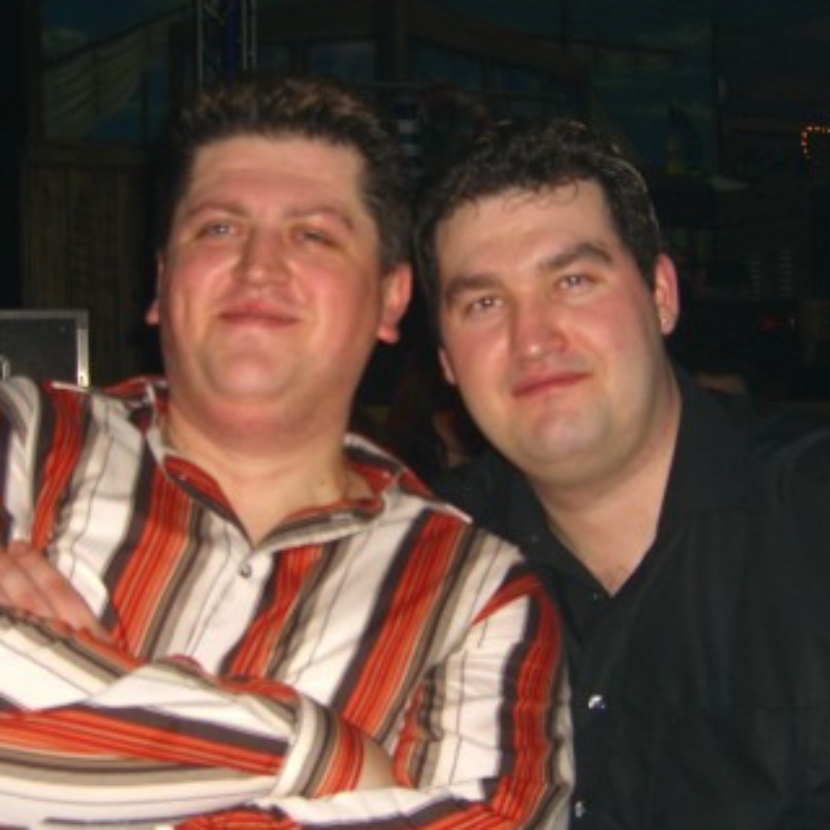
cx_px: 397
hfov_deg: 27.3
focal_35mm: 63
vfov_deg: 27.3
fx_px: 1709
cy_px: 467
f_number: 2.8
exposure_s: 1/60
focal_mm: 7.9
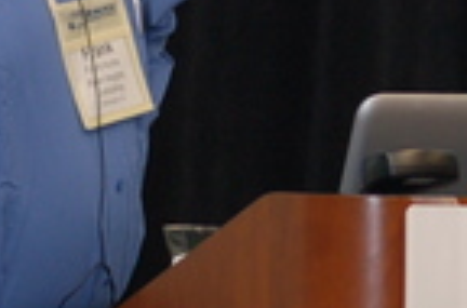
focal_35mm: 620
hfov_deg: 3.3
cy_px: 45
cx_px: 217
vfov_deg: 2.2
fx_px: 8022
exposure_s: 1/60
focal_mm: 85
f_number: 4.5
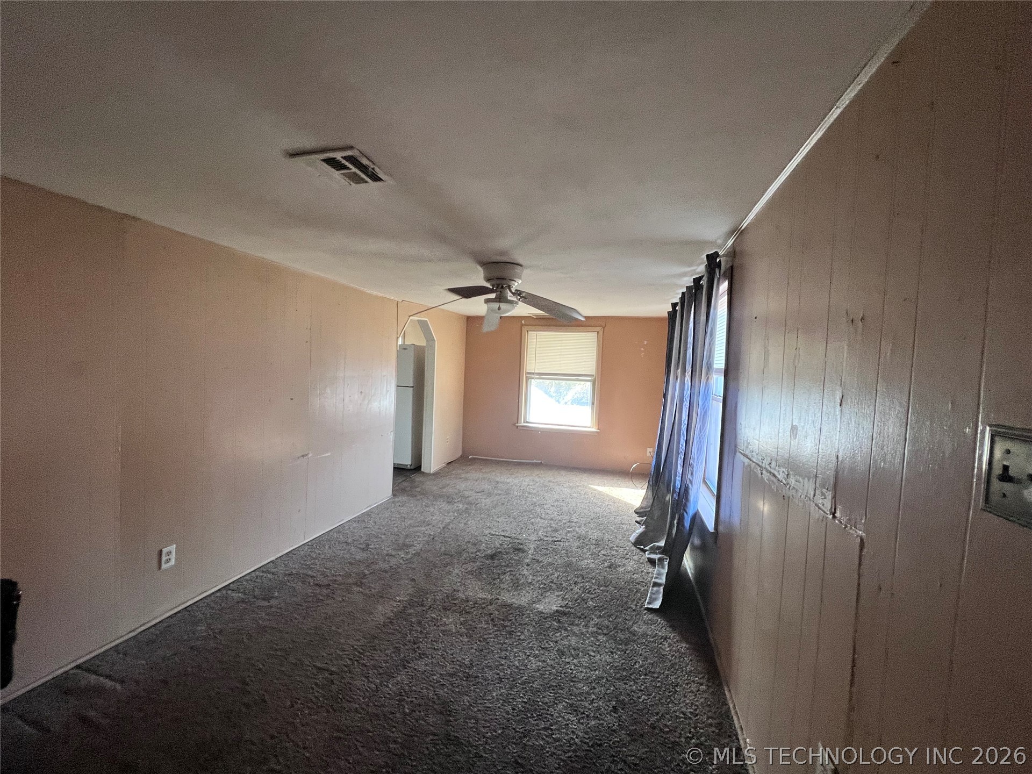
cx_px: 516
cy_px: 387
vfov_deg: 89.9
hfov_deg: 106.2
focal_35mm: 13
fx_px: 388
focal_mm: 1.57
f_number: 1.8
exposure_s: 1/60
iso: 320
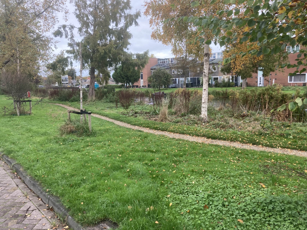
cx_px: 154
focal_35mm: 28
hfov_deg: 63.4
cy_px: 115
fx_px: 248
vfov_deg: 49.7
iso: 20
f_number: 1.8
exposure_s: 1/158
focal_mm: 4
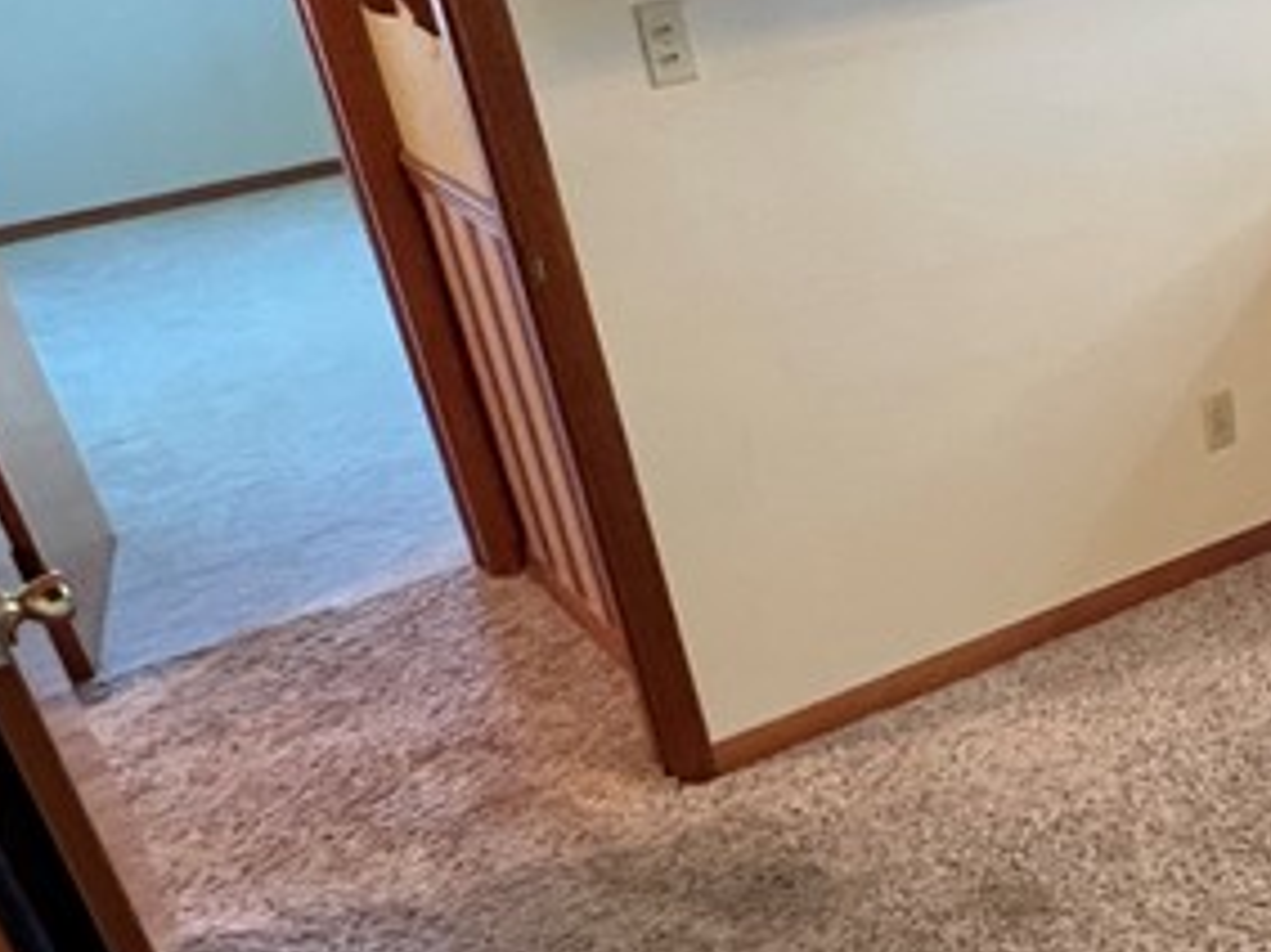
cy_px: 629
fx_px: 1725
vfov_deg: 30.6
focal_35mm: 47
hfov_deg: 35.9
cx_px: 1311
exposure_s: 1/60
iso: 500
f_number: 1.8
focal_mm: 1.57
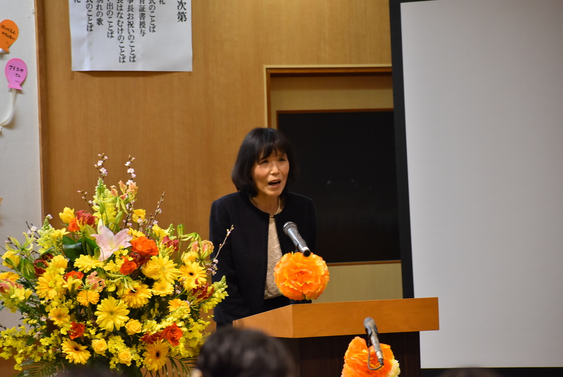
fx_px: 3052
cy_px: 188
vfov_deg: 7.1
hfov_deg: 10.5
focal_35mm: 195
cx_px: 282
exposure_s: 1/60
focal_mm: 130
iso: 1100
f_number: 4.8
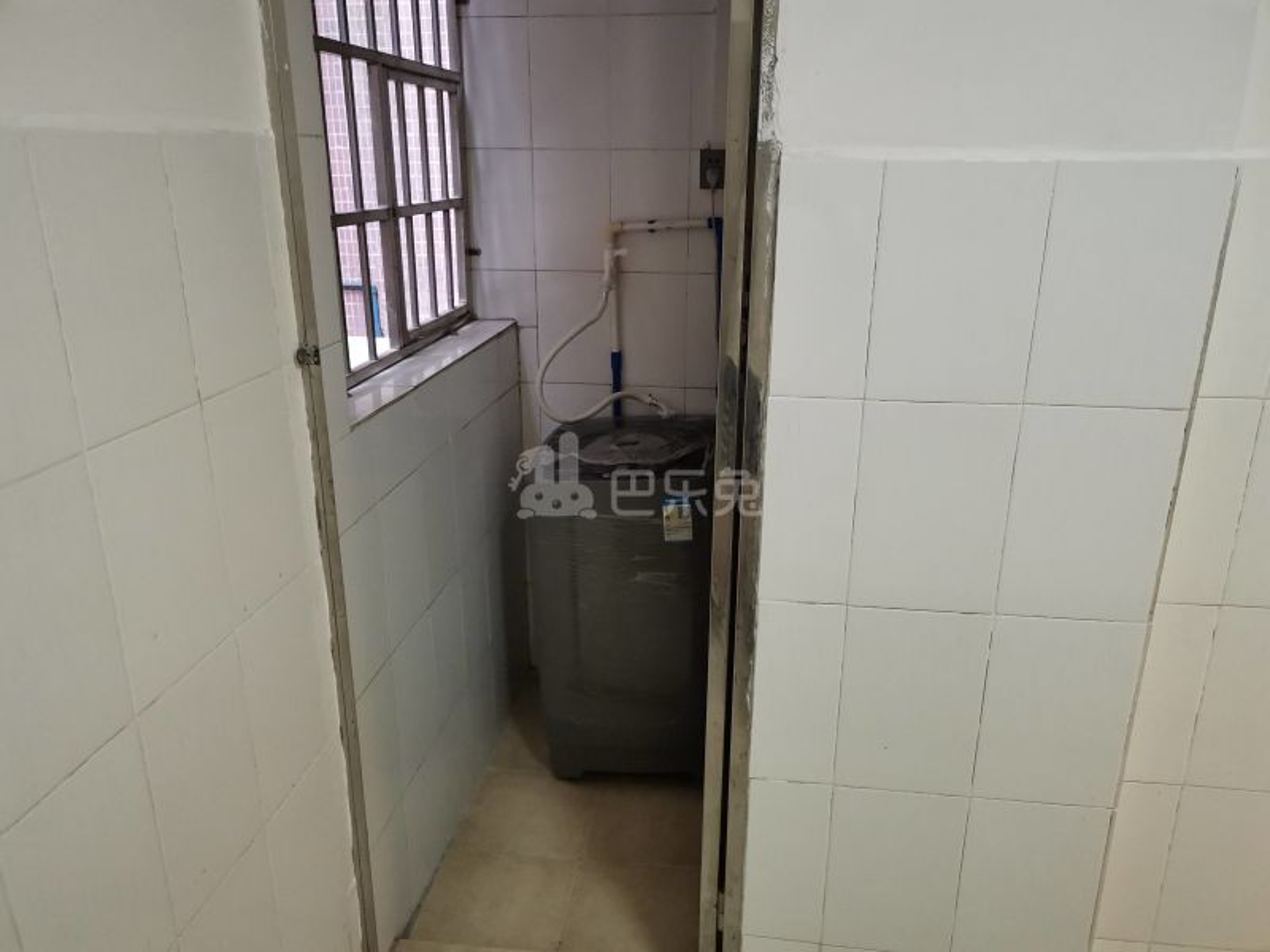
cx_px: 635
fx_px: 954
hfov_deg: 67.3
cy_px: 476
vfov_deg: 53.1
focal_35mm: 26
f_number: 1.8
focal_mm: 4.75
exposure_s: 1/50
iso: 500
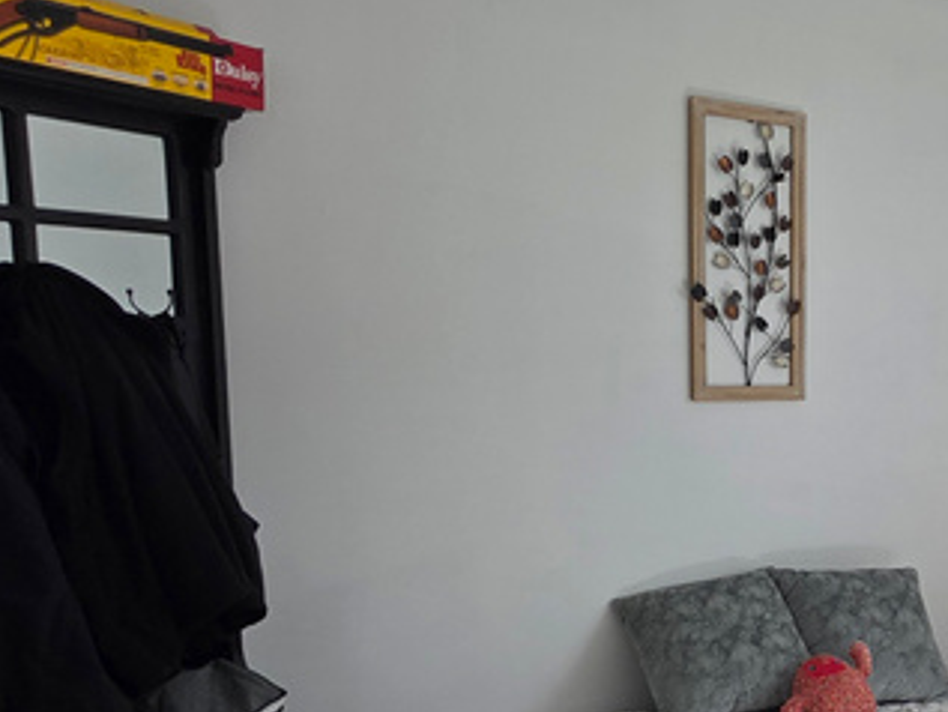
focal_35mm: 42
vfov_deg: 33.9
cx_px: 975
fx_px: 1151
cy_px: 503
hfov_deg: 38.9
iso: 40
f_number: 1.9
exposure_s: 1/408
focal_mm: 2.2
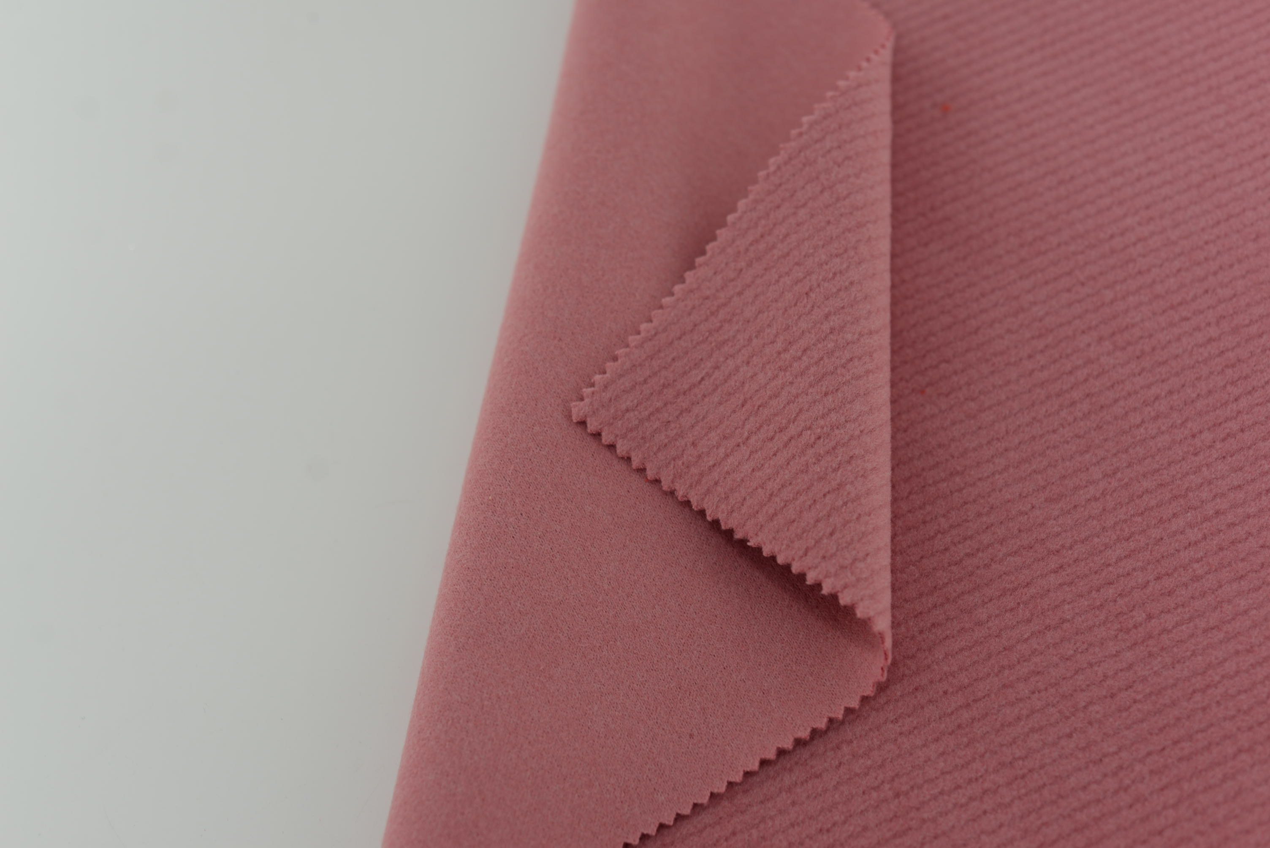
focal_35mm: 50
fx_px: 1764
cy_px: 424
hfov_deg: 39.6
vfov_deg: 27.0
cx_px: 635
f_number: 3.5
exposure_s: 1/250
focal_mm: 50
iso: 100
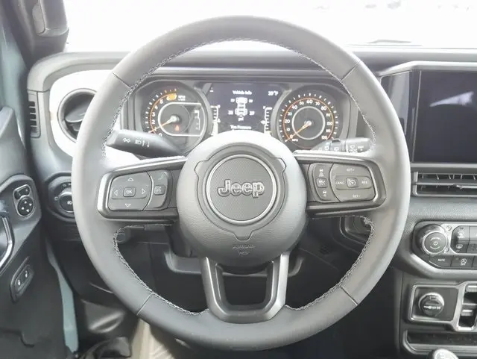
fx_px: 524
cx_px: 238
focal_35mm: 38
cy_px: 180
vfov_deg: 37.8
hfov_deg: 48.9
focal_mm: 19
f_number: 4.1
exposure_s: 1/60
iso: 2000
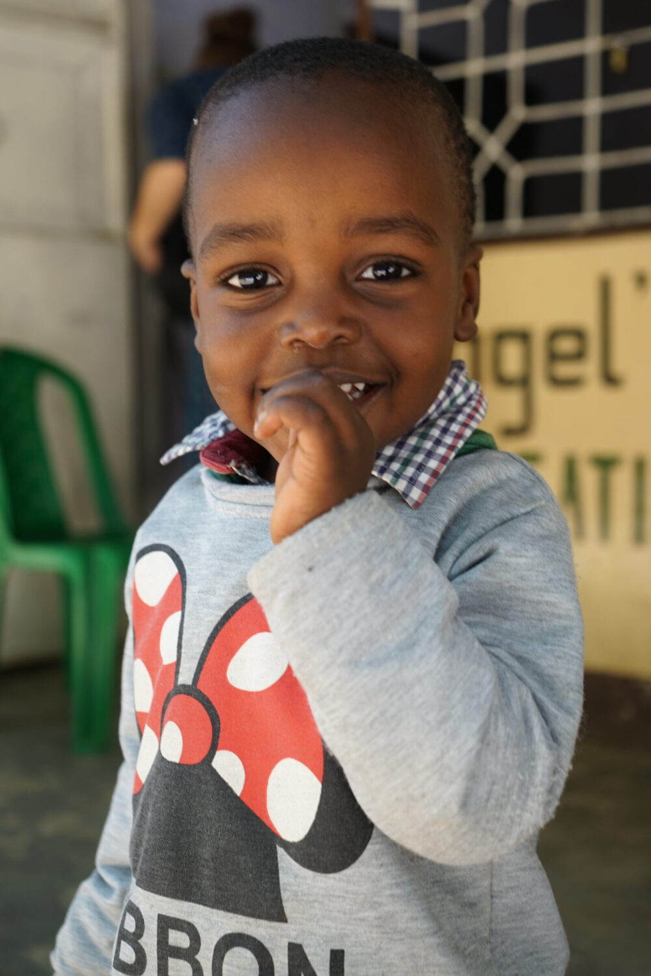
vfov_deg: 43.6
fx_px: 1221
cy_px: 488
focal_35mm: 45
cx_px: 326
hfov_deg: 29.9
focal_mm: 45
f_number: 4.5
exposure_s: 1/60
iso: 160
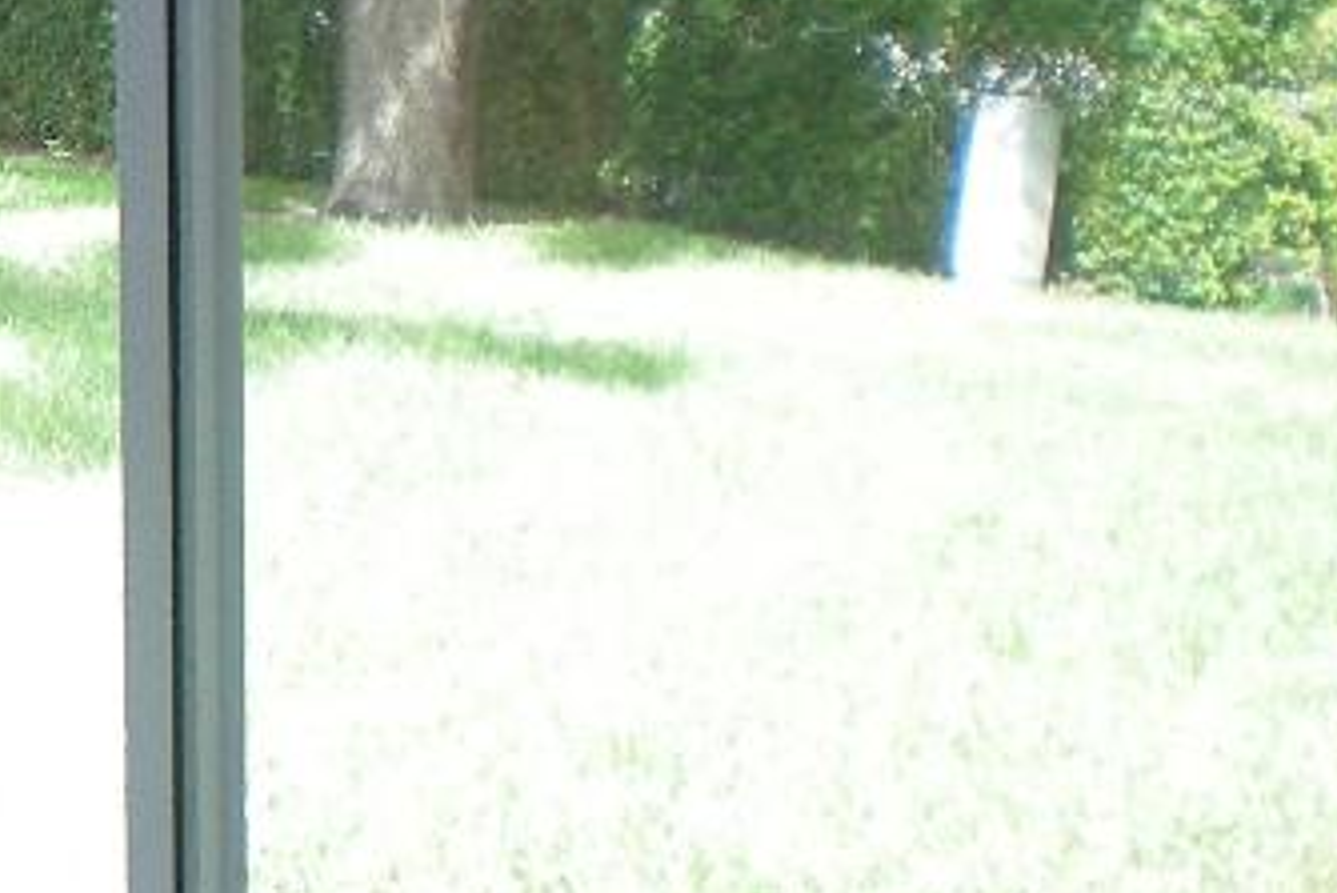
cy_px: 400
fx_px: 4496
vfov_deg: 11.3
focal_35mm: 121
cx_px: 112
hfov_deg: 16.7
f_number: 3.1
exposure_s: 1/125
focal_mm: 6.3
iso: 64
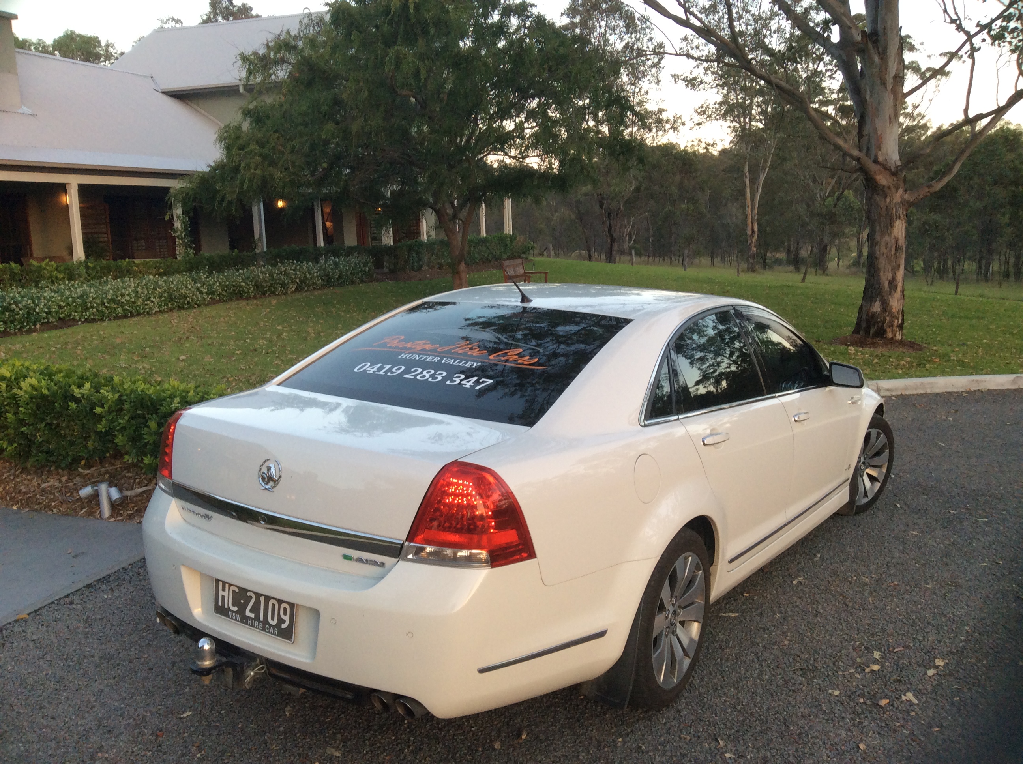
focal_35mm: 32
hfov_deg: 56.9
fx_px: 944
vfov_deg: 44.1
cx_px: 512
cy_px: 382
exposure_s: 1/100
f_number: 2.4
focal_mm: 3.3
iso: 50
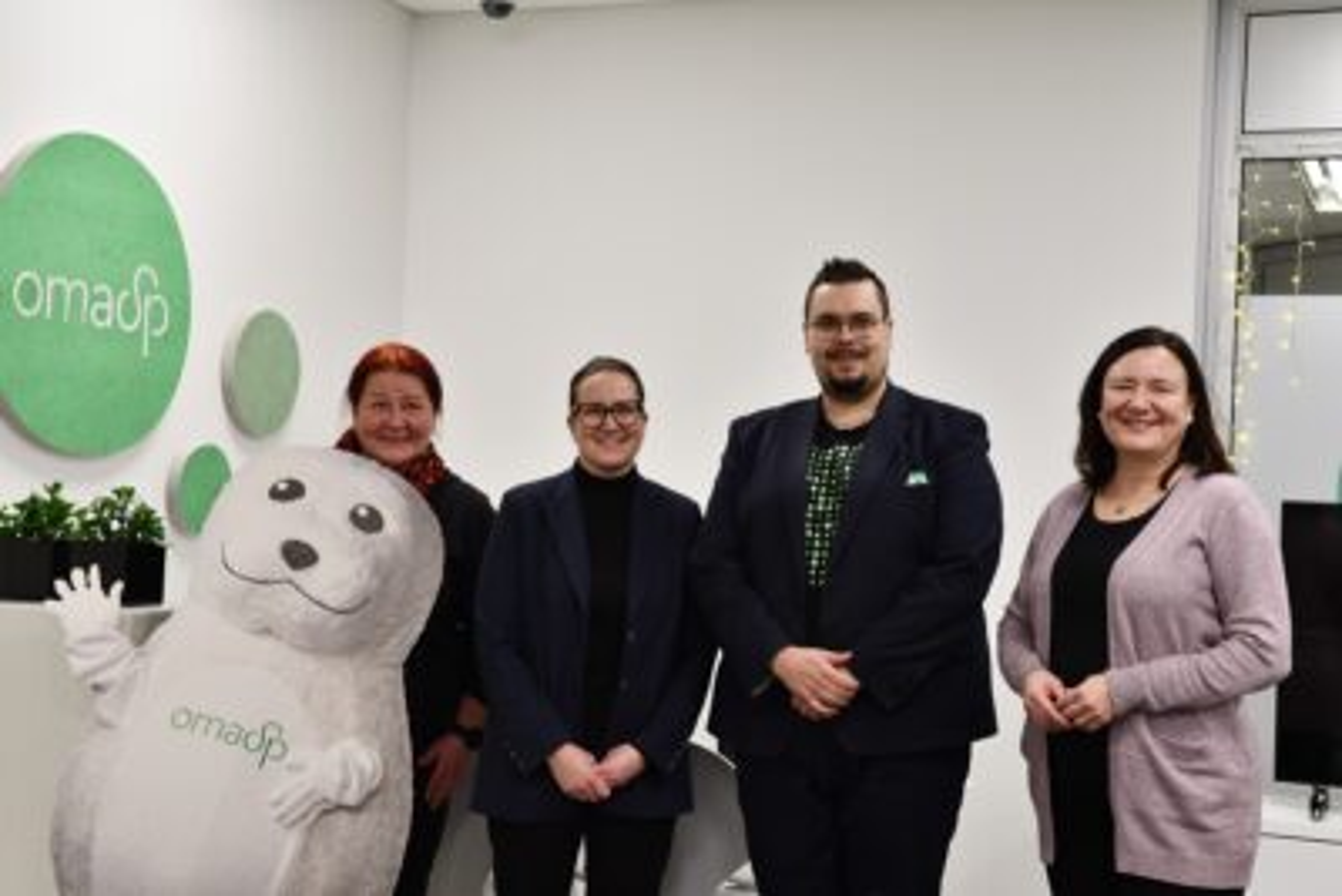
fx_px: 1939
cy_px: 448
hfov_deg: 38.2
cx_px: 671
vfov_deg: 26.0
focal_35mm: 52
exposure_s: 1/100
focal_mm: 35
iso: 640
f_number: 5
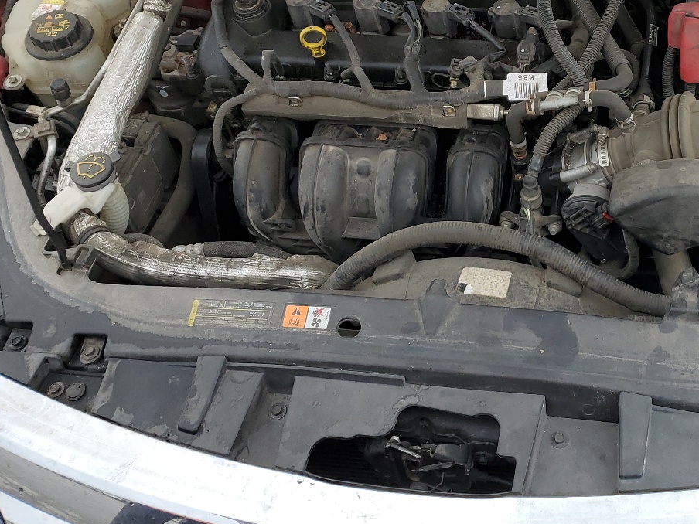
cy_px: 155
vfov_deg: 31.2
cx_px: 575
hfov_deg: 39.4
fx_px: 929
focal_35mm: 46
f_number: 1.5
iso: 50
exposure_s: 1/500
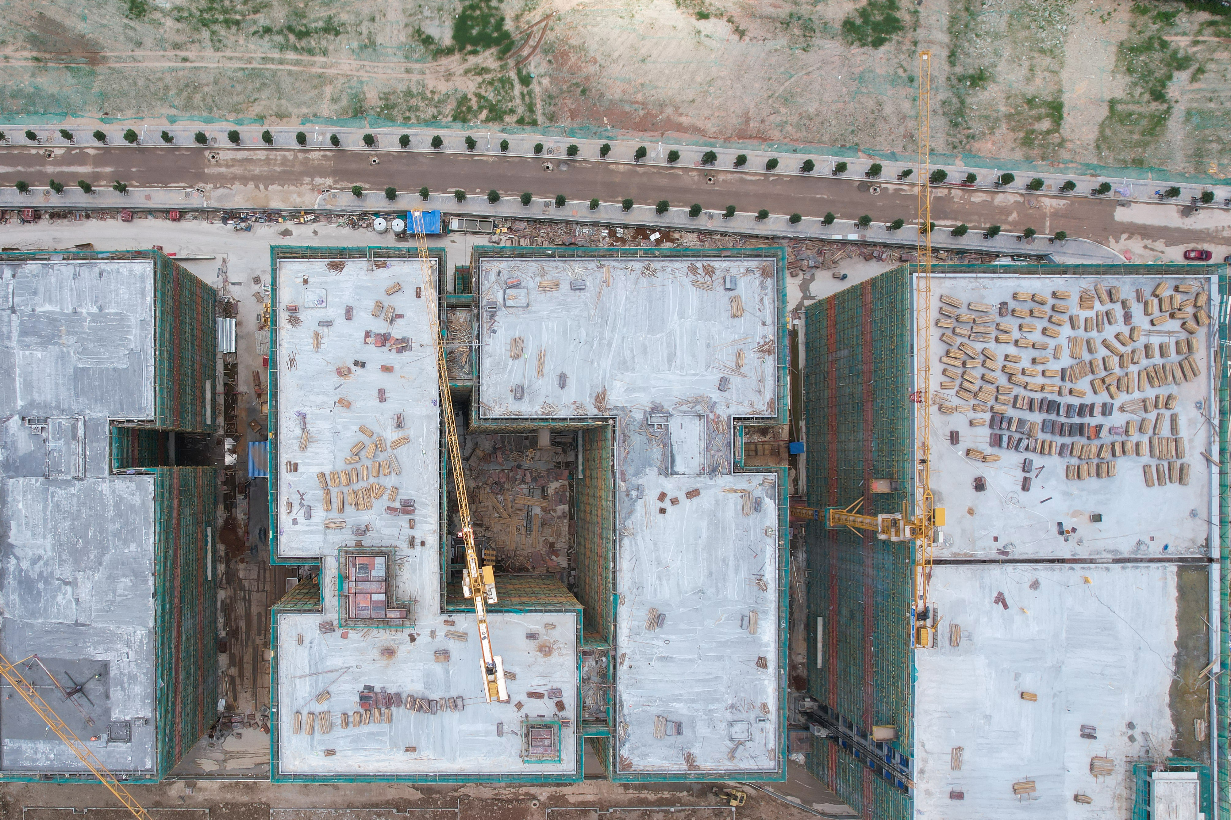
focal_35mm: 30
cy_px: 448
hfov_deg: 60.9
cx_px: 441
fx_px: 1026
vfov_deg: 43.6
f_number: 2.8
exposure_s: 1/1000
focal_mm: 8.38
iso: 100
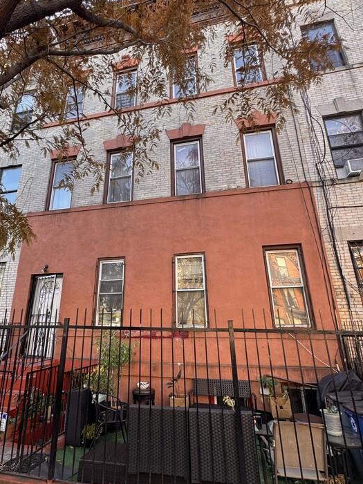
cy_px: 241
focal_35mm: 20
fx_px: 280
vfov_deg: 81.7
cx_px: 150
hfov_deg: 65.5
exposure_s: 1/99
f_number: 2.2
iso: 50
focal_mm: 2.22
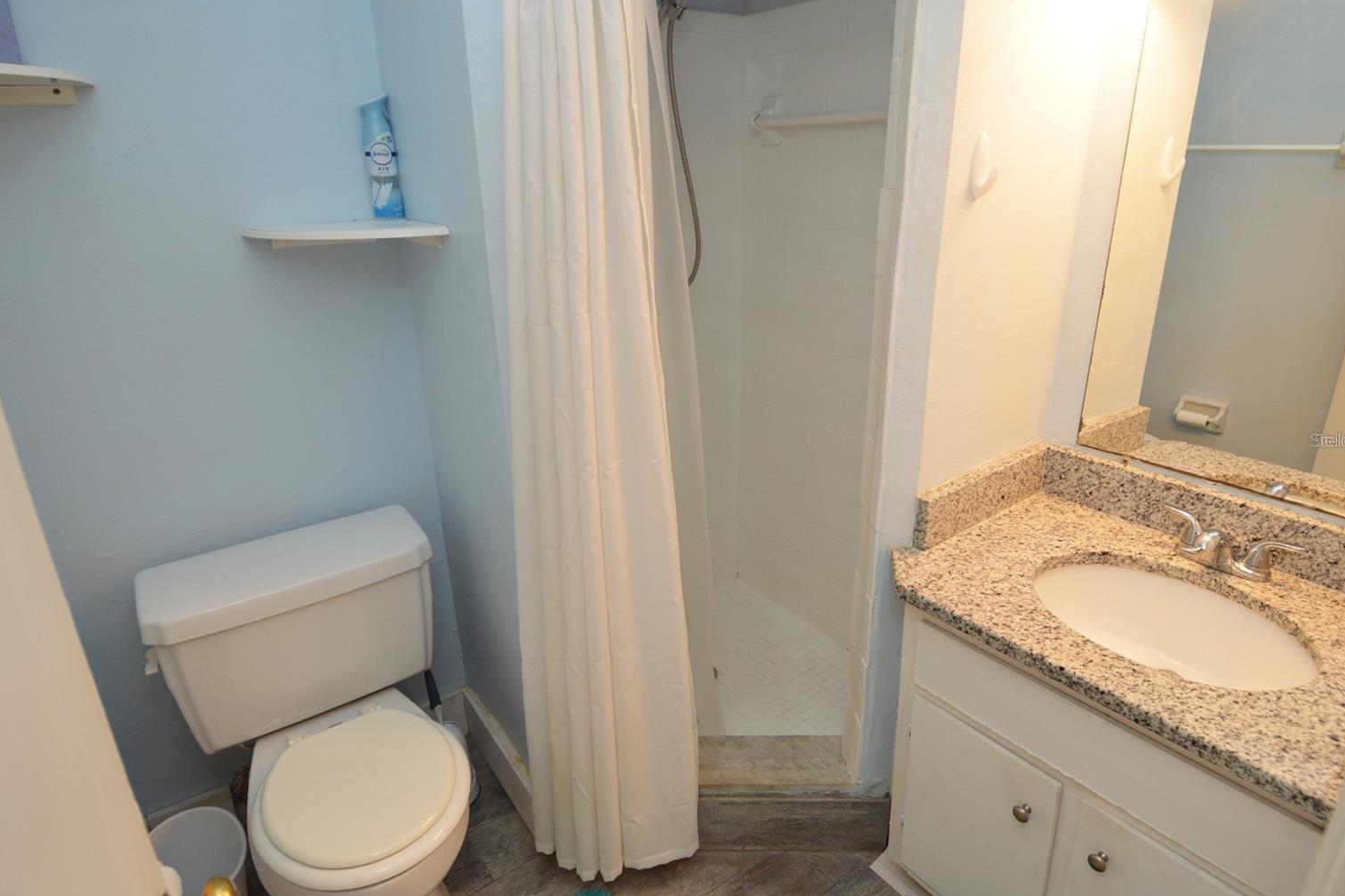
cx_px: 683
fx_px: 710
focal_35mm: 19
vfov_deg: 64.5
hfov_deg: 86.9
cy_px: 440
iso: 400
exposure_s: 1/80
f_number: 4.5
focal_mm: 12
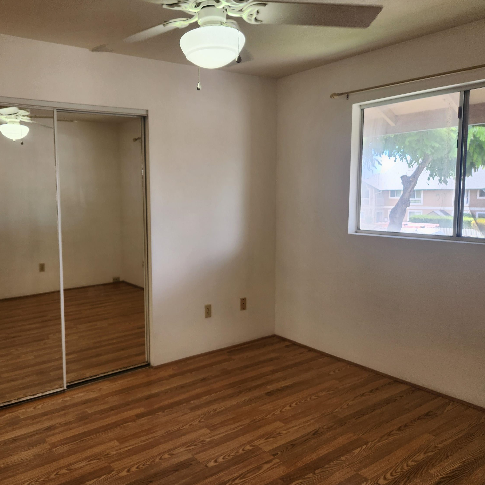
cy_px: 242
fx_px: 444
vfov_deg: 57.3
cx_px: 172
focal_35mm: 28
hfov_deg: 56.4
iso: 64
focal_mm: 5.4
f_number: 1.8
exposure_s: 1/120
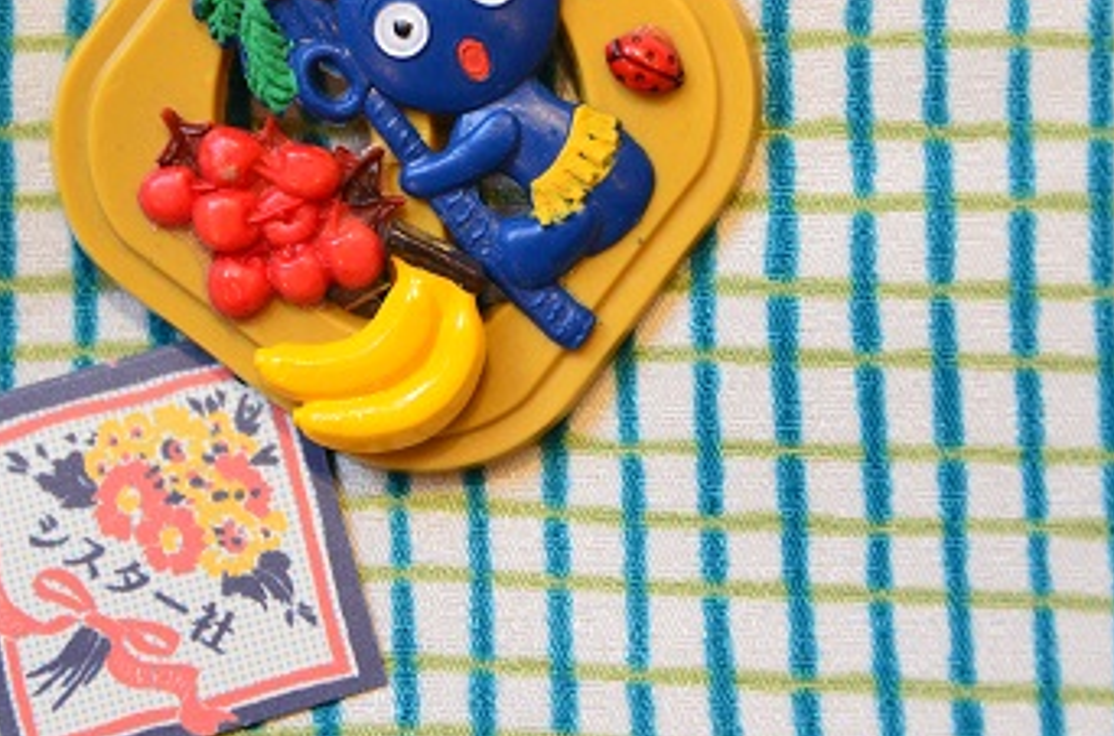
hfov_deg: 15.9
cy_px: 226
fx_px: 3981
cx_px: 443
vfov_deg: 10.6
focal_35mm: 129
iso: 640
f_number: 3.2
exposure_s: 1/40
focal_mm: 50
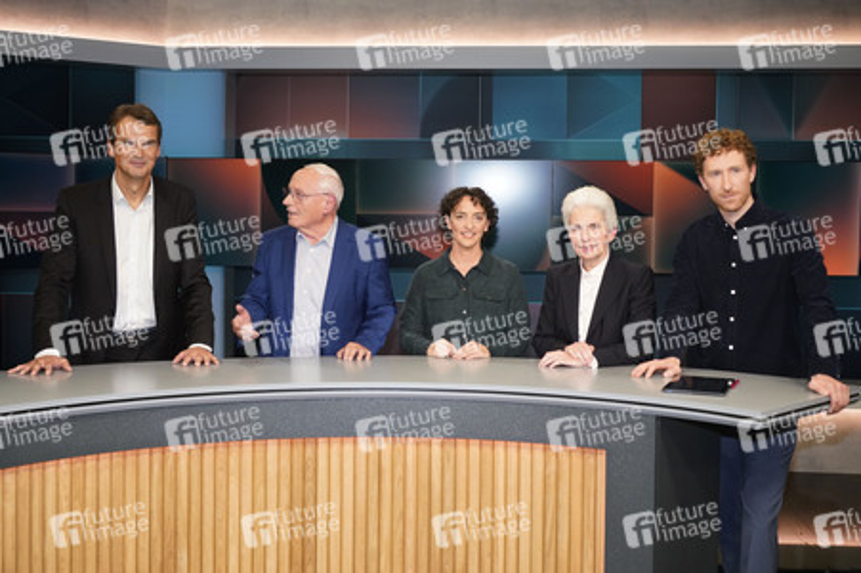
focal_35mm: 38
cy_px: 286
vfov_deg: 35.0
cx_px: 430
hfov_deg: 50.7
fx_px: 908
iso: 2000
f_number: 5.6
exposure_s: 1/125
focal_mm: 38
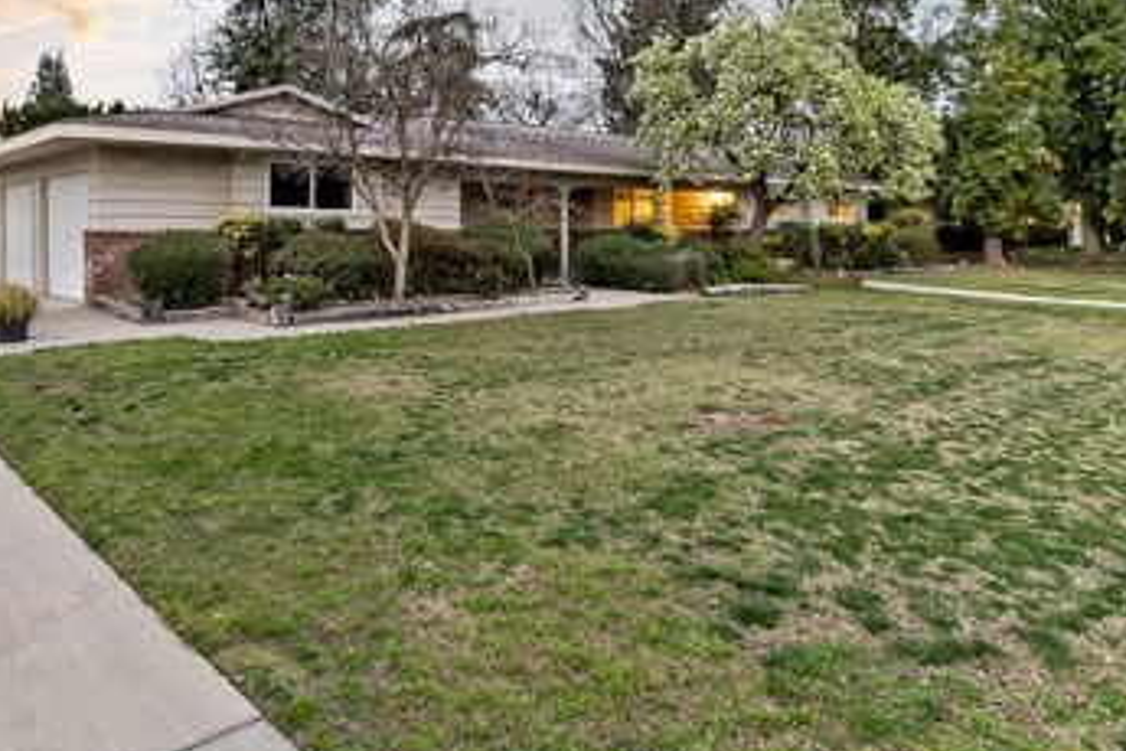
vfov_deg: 48.2
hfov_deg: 68.7
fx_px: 813
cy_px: 217
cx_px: 454
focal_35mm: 26
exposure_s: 1/160
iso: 2500
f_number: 2.8
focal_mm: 14
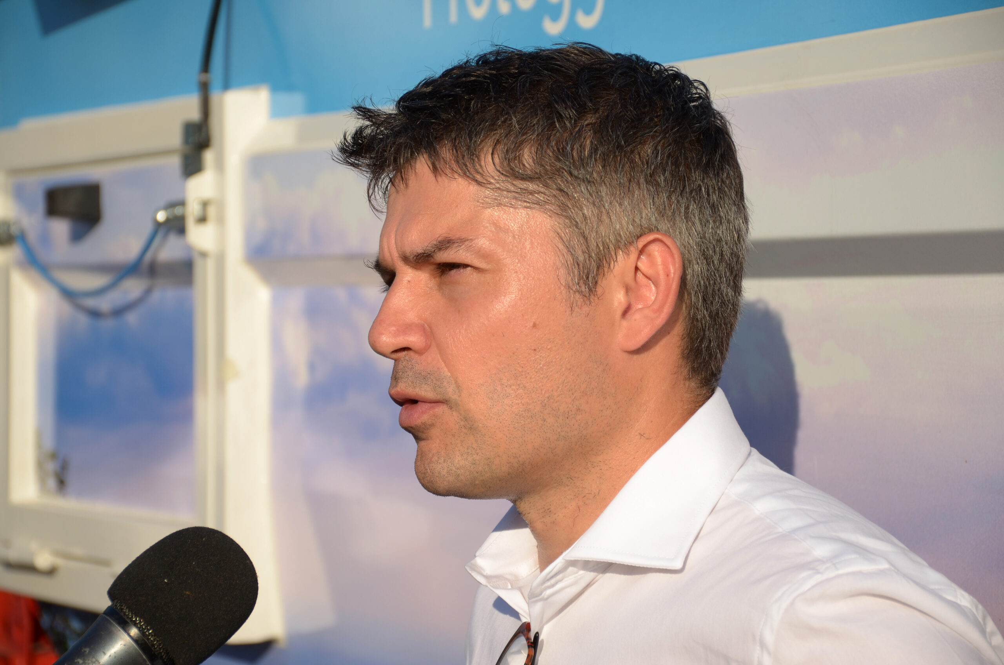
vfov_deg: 10.1
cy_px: 332
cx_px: 502
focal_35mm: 135
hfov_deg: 15.2
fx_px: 3757
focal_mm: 90
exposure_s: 1/800
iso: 160
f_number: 6.3
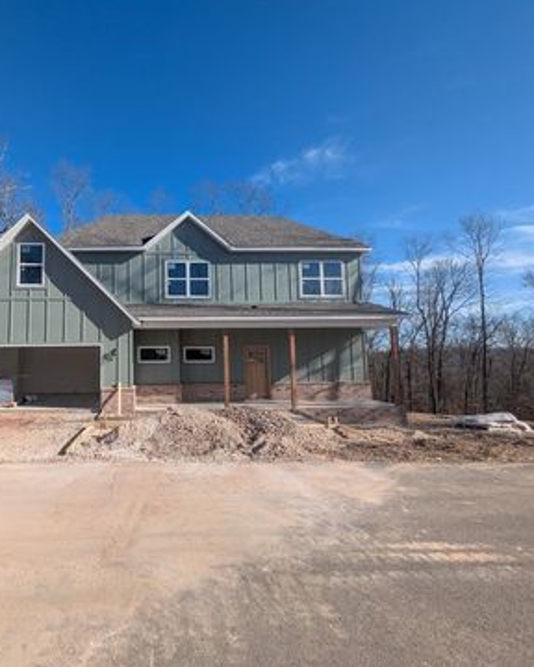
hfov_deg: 67.7
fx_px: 375
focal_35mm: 19
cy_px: 325
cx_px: 154
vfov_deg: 83.3
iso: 48
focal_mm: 1.83
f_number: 2.2
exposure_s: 1/1751
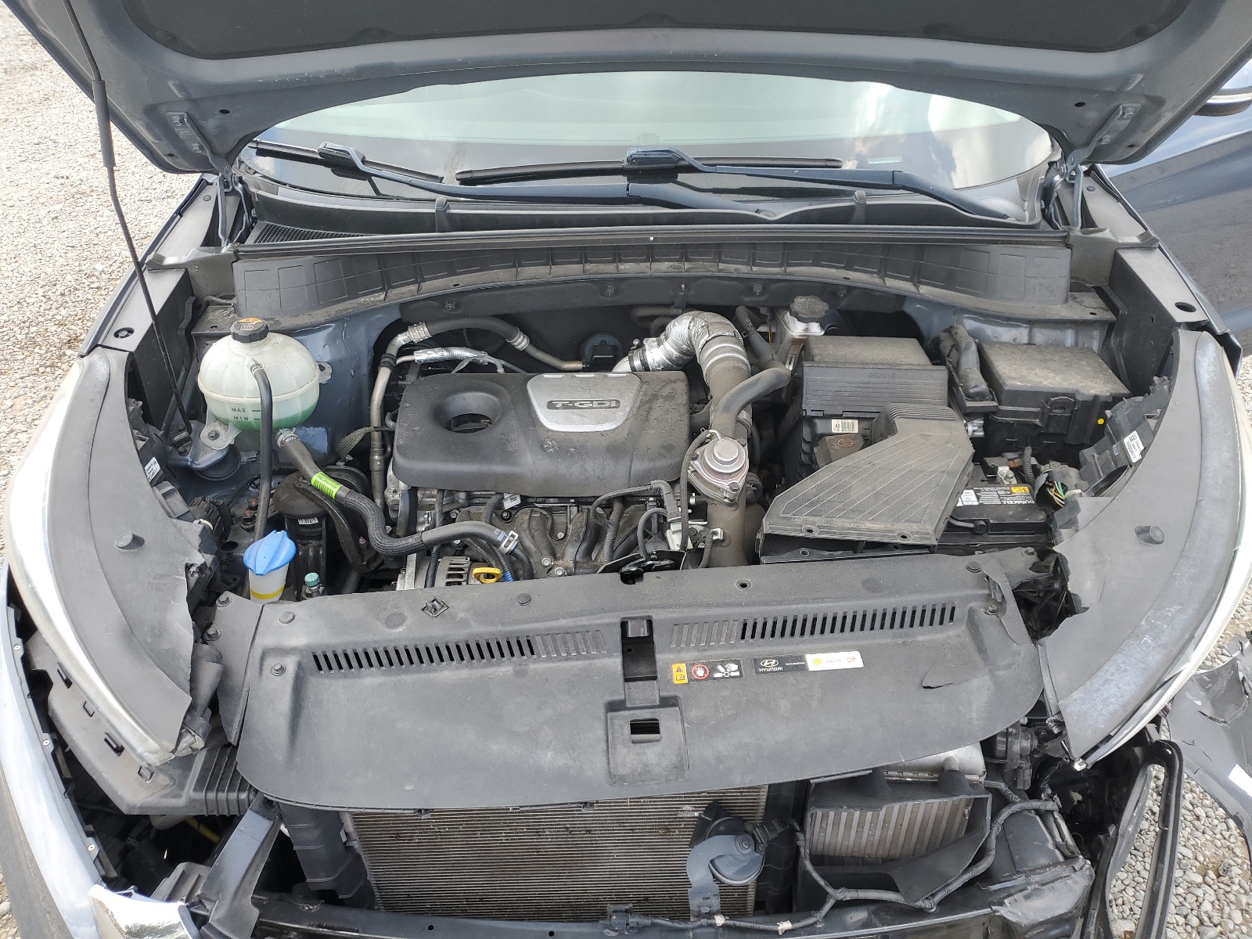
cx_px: 626
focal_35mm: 26
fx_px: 940
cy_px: 470
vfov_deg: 53.1
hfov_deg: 67.3
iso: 50
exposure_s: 1/263
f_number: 1.5
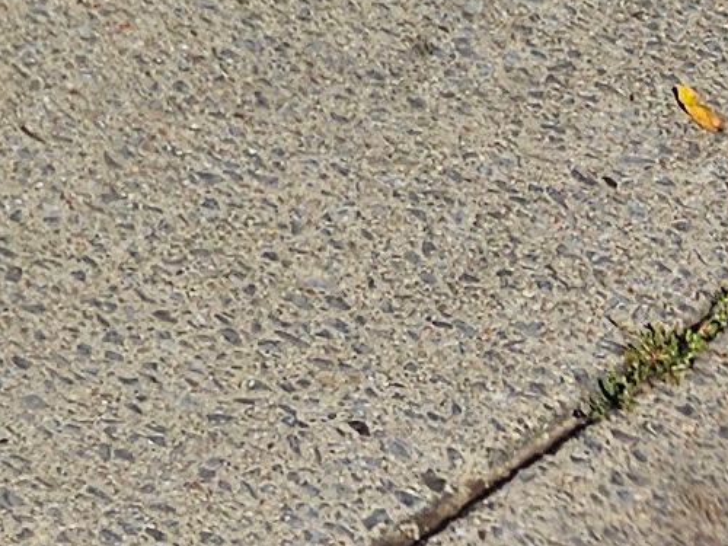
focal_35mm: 184
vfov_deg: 6.4
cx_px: -869
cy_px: -1728
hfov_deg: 9.8
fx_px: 3870
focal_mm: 6.3
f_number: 1.7
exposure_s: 1/1027
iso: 10
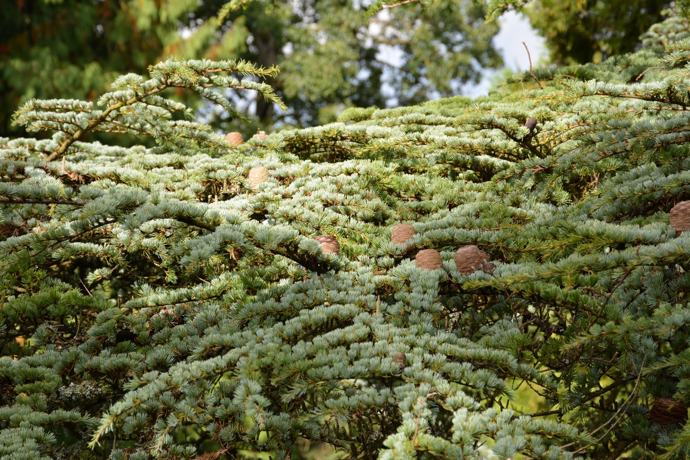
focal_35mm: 112
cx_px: 345
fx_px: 2156
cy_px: 230
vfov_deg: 12.2
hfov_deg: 18.2
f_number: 8
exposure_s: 1/250
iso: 200
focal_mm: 75
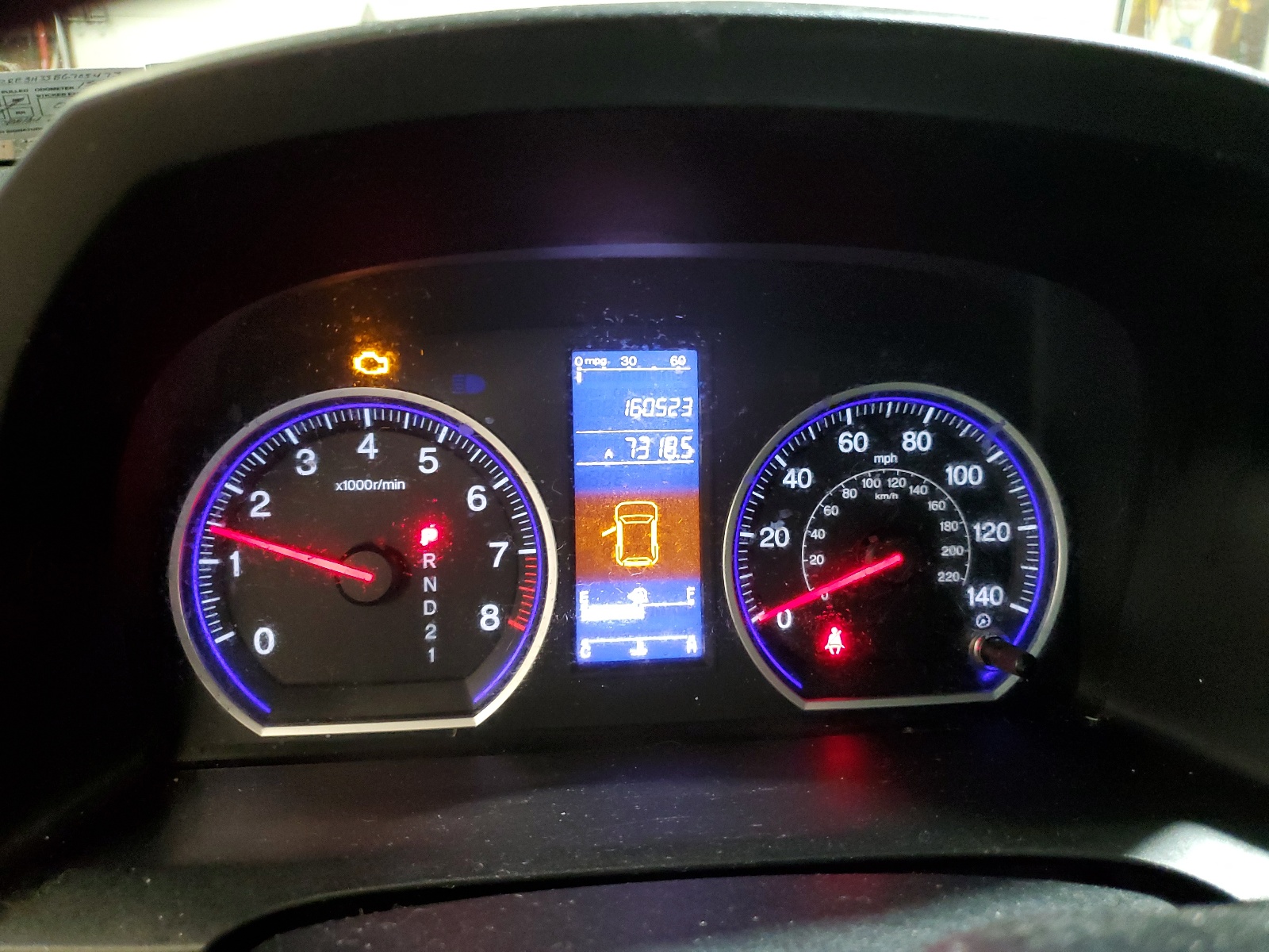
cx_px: 634
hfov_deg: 67.3
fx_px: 953
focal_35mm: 26
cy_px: 476
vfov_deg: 53.1
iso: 303
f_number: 1.5
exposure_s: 1/24
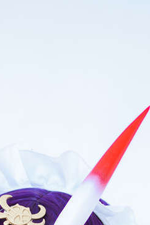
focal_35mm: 248
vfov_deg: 7.8
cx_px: -76
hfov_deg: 5.5
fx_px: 1550
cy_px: 523
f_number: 2.2
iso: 64
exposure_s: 1/160
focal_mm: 50
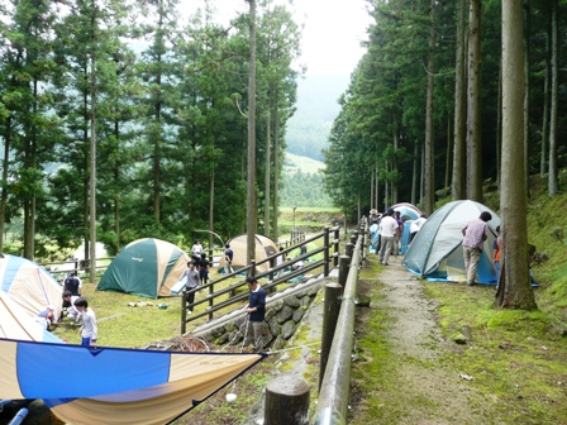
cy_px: 212
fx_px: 459
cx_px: 284
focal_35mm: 28
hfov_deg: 63.4
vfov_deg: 49.7
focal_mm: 4.6
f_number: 3.3
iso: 100
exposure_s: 1/125
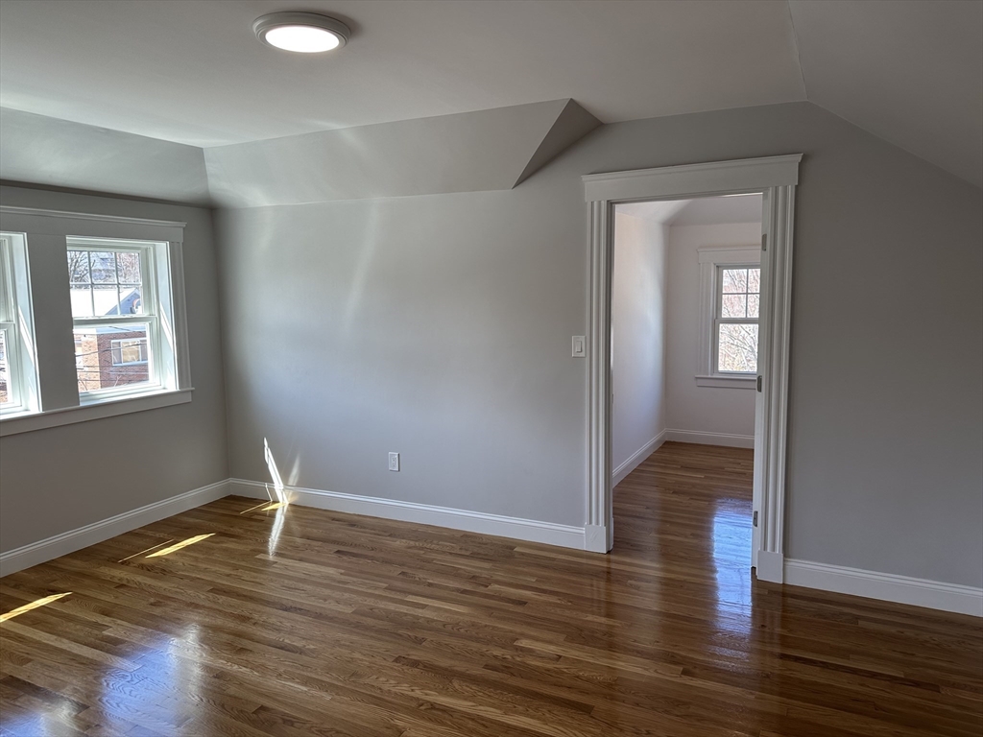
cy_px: 368
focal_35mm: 24
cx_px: 492
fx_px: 682
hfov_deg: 71.6
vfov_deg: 56.8
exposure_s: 1/174
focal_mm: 6.86
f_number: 1.78
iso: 80
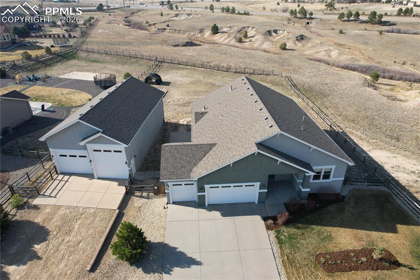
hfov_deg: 78.6
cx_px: 210
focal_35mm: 22
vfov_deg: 57.2
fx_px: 257
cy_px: 140
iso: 100
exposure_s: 1/1000
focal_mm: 8.38
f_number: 2.8
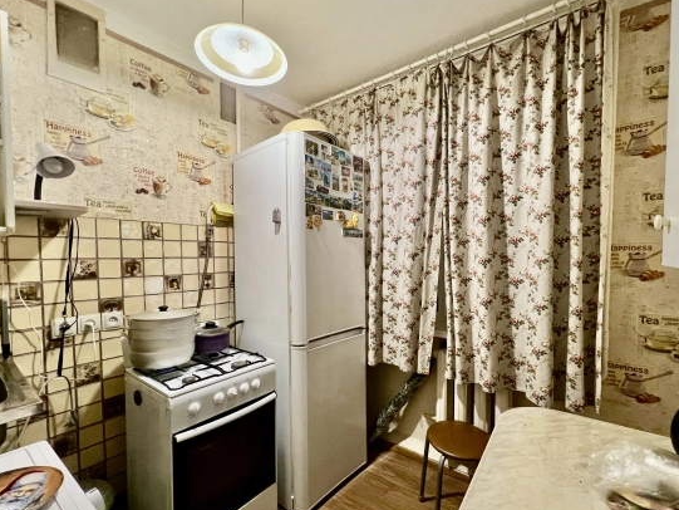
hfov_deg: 98.1
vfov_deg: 81.7
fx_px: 294
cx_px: 348
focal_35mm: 15
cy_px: 268
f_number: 1.8
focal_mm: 1.57
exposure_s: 1/50
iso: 400
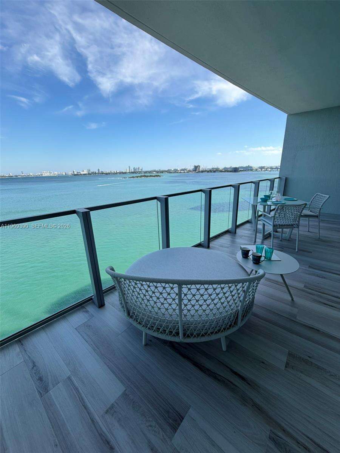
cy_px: 226
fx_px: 183
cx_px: 170
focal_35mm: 14
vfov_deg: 102.1
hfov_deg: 85.7
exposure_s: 1/297
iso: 50
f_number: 2.2
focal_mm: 2.22
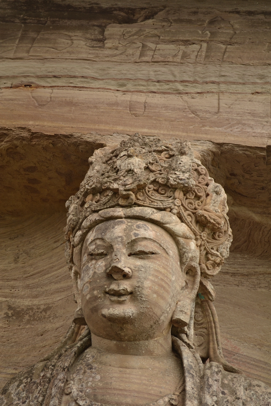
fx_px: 813
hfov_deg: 18.9
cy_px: 203
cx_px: 136
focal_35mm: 72
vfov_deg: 28.1
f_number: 5.3
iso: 100
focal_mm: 48
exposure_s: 1/50
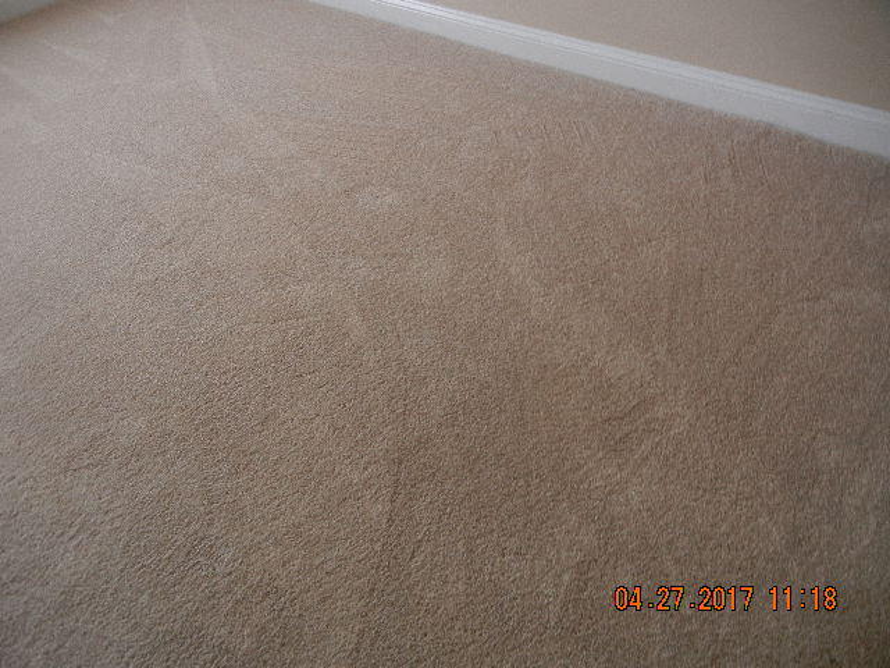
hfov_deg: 60.0
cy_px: 334
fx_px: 771
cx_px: 445
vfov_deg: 46.8
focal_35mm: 30
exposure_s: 1/30
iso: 232
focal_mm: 5.4
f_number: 3.5
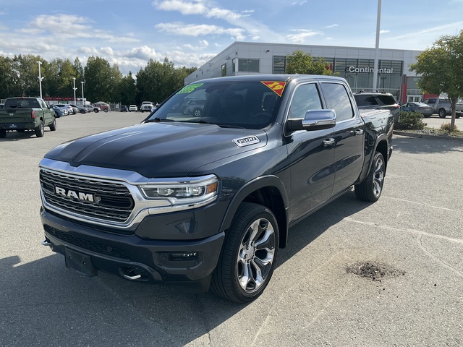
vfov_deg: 48.2
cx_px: 232
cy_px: 174
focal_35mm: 29
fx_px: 388
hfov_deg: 61.7
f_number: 1.8
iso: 25
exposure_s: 1/1577
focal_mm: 3
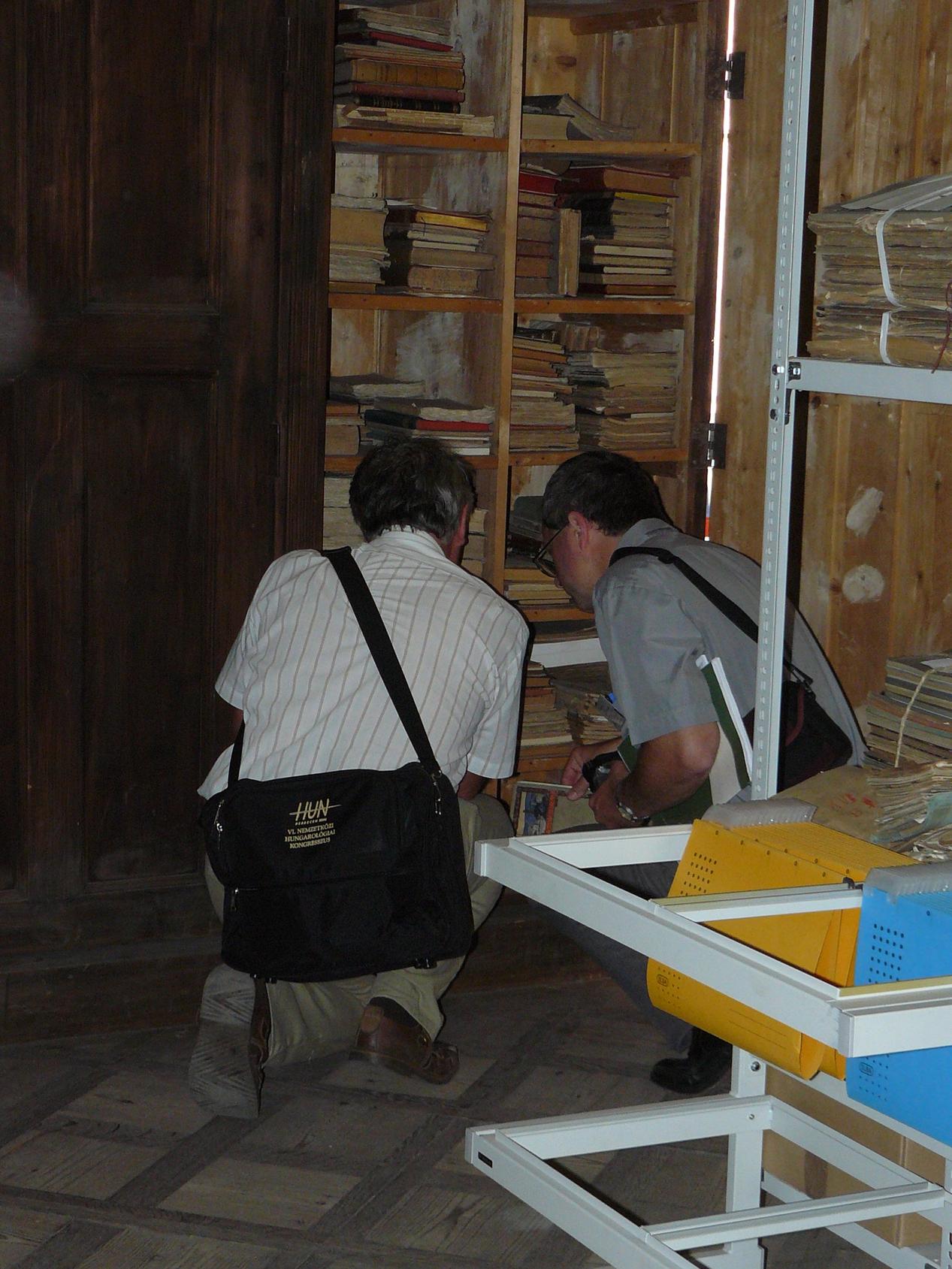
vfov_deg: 27.0
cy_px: 634
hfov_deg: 20.4
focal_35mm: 72
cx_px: 476
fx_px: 2640
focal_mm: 10.1
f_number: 3.2
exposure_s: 1/30
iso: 200
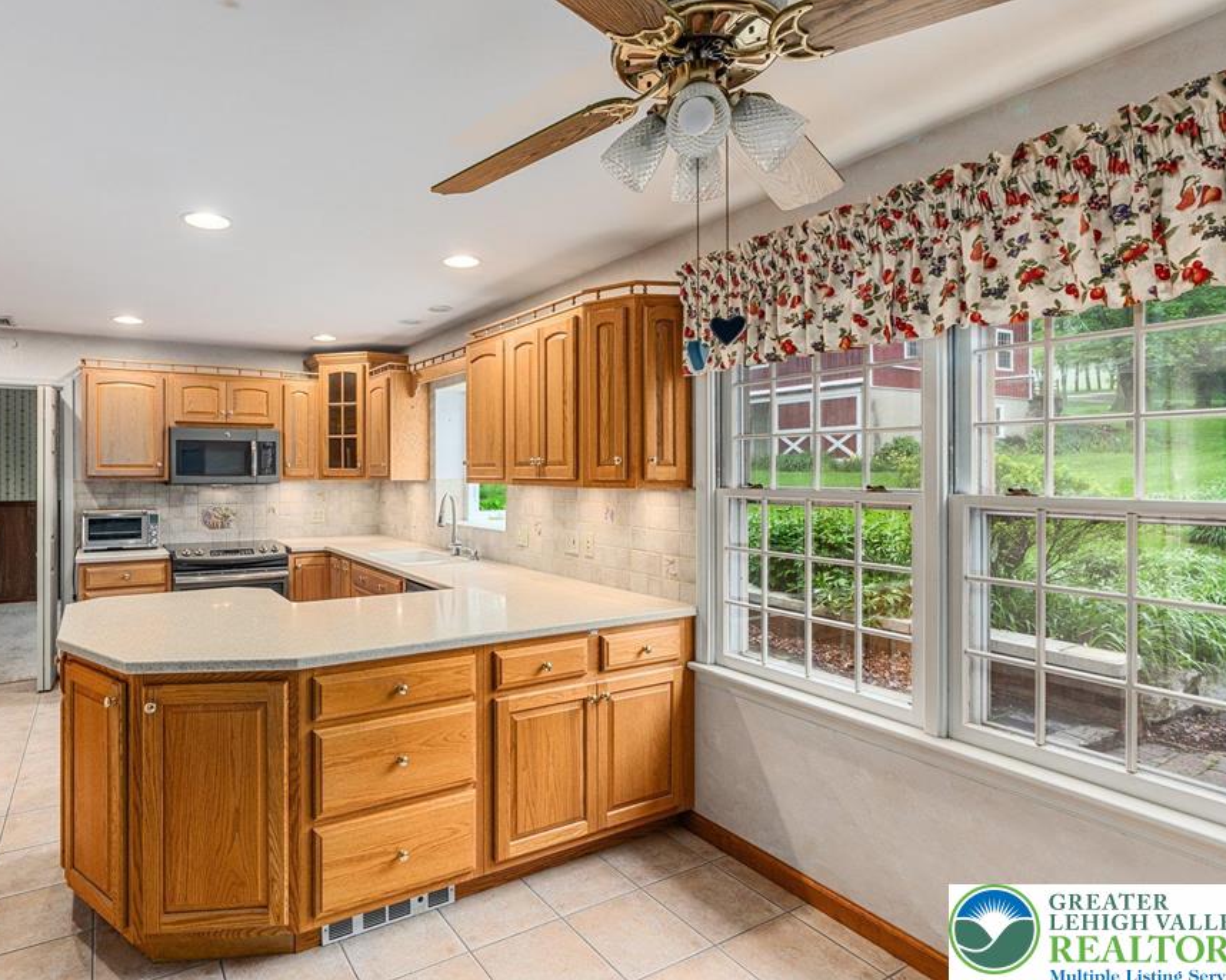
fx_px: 689
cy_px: 469
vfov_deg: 70.8
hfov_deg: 82.2
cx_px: 483
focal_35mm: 19
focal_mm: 16
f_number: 7.1
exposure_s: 1/3
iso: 320
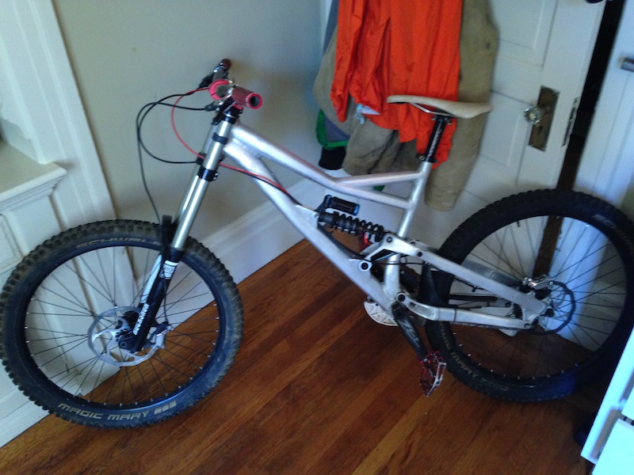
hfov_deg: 55.4
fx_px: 604
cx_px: 317
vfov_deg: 42.9
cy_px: 238
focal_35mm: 33
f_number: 2.4
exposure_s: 1/20
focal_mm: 4.12
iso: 250
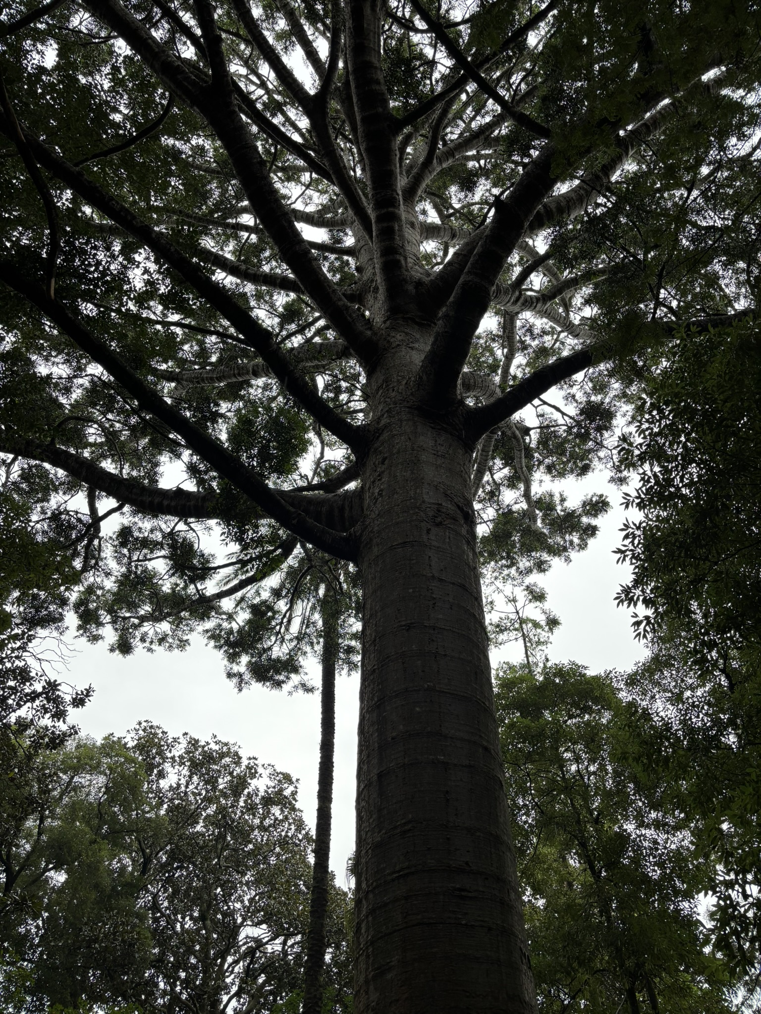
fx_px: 762
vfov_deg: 67.3
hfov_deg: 53.1
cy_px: 507
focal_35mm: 26
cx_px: 380
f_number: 1.6
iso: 64
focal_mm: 5.96
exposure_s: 1/121
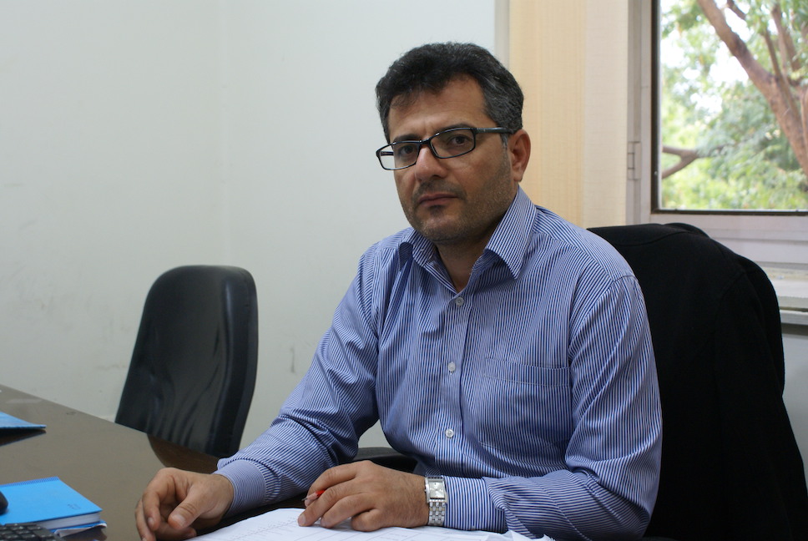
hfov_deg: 37.8
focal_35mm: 52
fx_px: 1180
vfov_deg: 25.8
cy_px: 270
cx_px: 404
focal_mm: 35
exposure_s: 1/25
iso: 400
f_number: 5.6
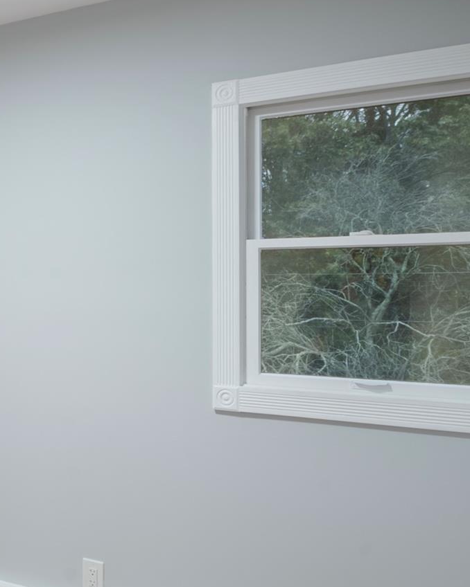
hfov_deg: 36.5
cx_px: -50
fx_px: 591
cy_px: 277
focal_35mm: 34
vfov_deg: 52.8
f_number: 11
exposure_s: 4
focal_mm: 10
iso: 100
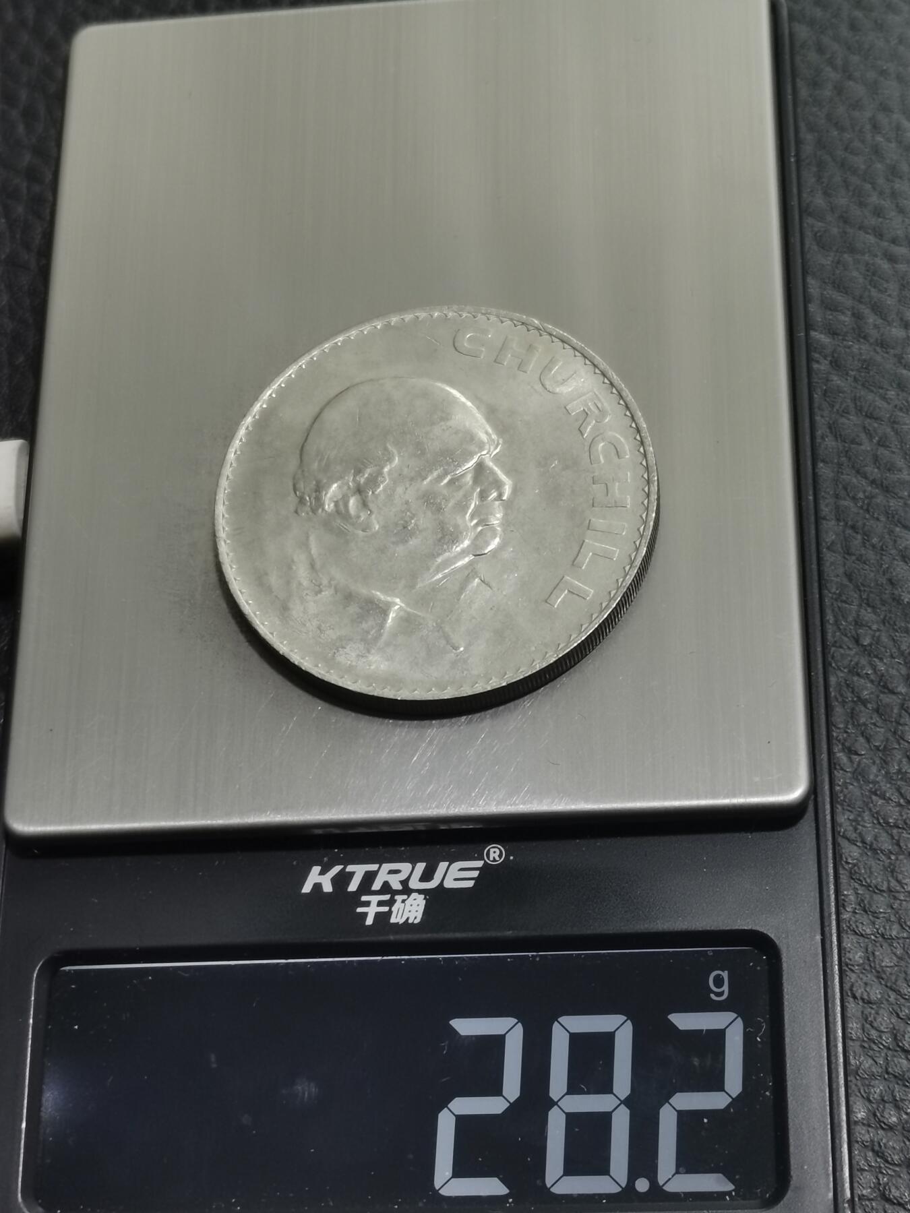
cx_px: 455
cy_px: 606
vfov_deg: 27.0
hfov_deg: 20.4
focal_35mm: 72
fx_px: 2524
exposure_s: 1/100
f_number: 1.8
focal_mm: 5.58
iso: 64
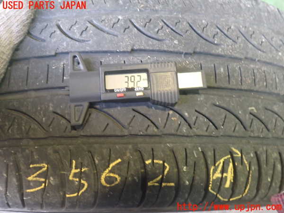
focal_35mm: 30
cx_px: 142
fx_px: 246
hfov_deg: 60.0
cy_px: 106
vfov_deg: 46.8
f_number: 2.3
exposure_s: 1/30
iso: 500
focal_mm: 5.4
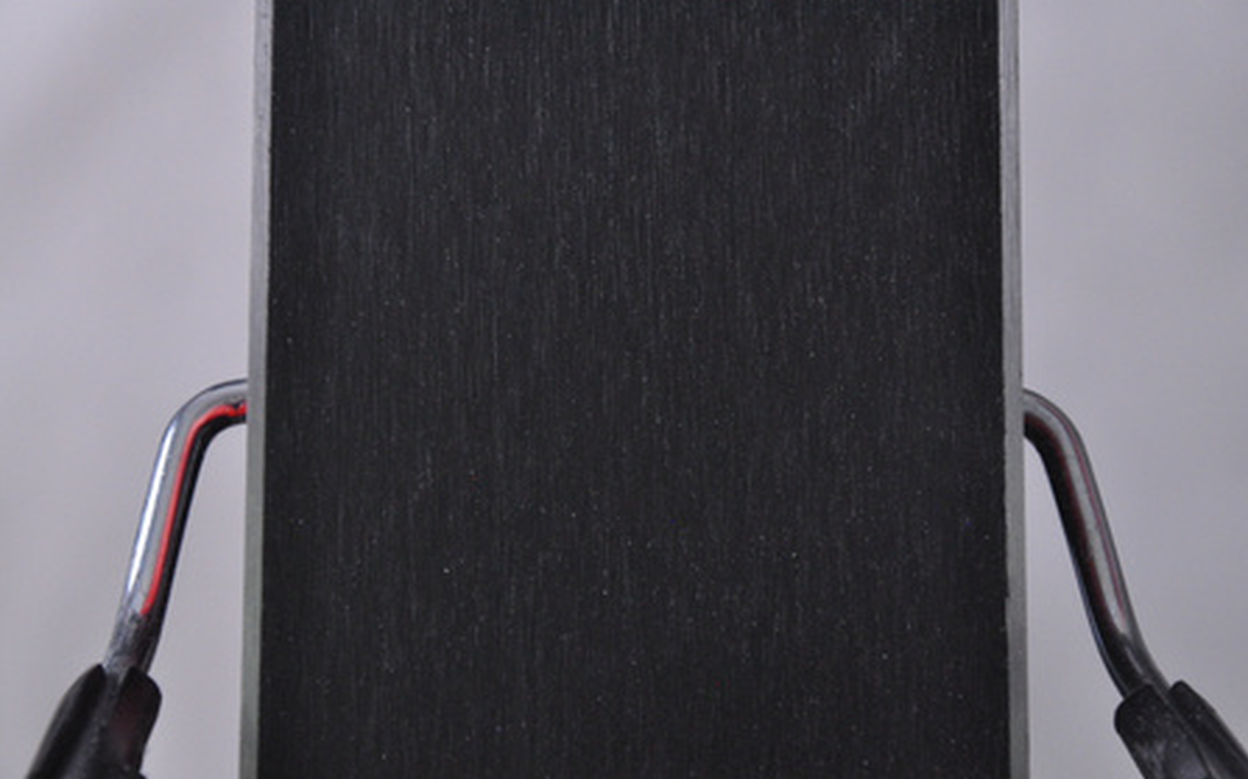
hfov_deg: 13.0
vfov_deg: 8.1
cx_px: 625
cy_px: 376
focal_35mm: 162
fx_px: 5491
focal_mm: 105
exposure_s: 1/125
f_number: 9.5
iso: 3200
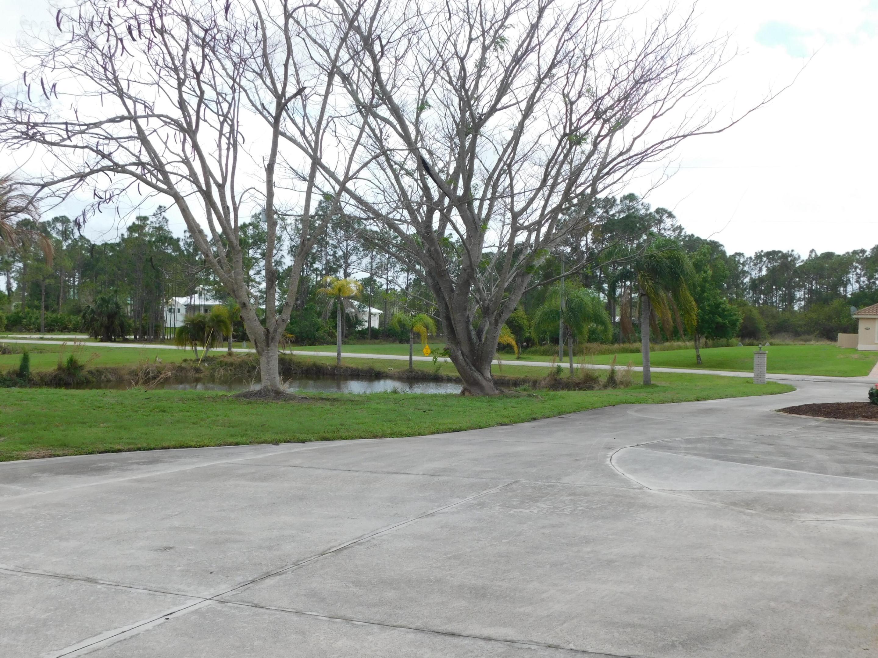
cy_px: 329
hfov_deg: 51.4
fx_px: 913
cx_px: 439
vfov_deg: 39.7
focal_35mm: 36
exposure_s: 1/800
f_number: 3.5
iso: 125
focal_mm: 6.3
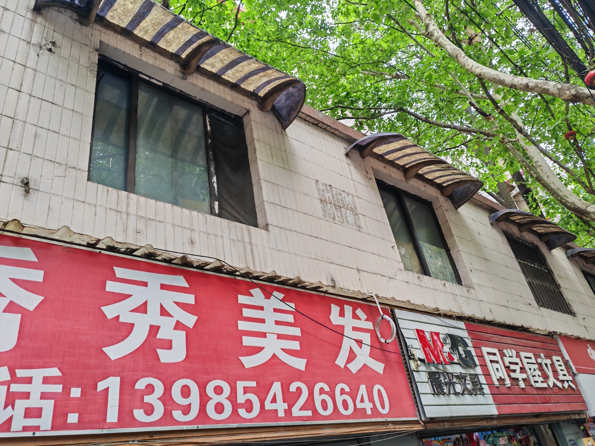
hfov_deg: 65.3
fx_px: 464
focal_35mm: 27
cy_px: 223
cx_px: 298
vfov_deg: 51.4
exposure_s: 1/100
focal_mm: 5.52
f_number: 1.95
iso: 80
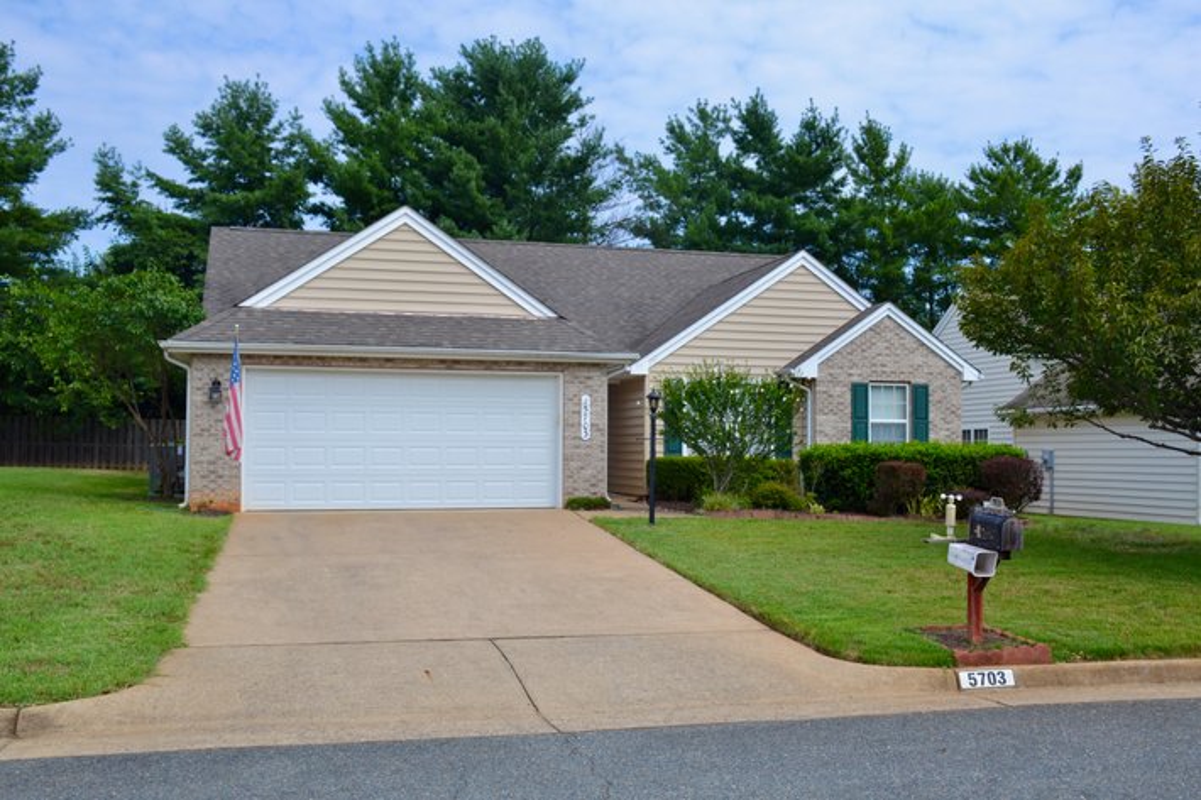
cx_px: 600
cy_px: 400
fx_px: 1151
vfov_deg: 38.3
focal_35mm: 34
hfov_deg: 55.1
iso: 100
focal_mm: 23
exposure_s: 1/250
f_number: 8
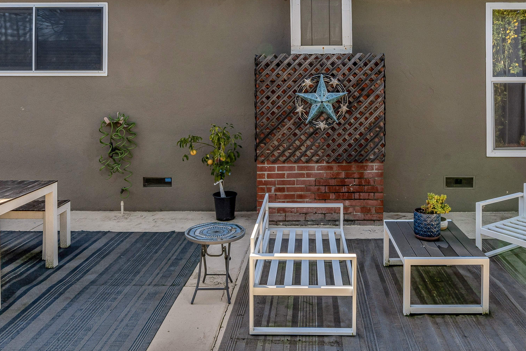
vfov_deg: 40.1
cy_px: 94
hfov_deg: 58.2
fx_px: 468
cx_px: 317
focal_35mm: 32
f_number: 11
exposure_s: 1/250
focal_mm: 16
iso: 320
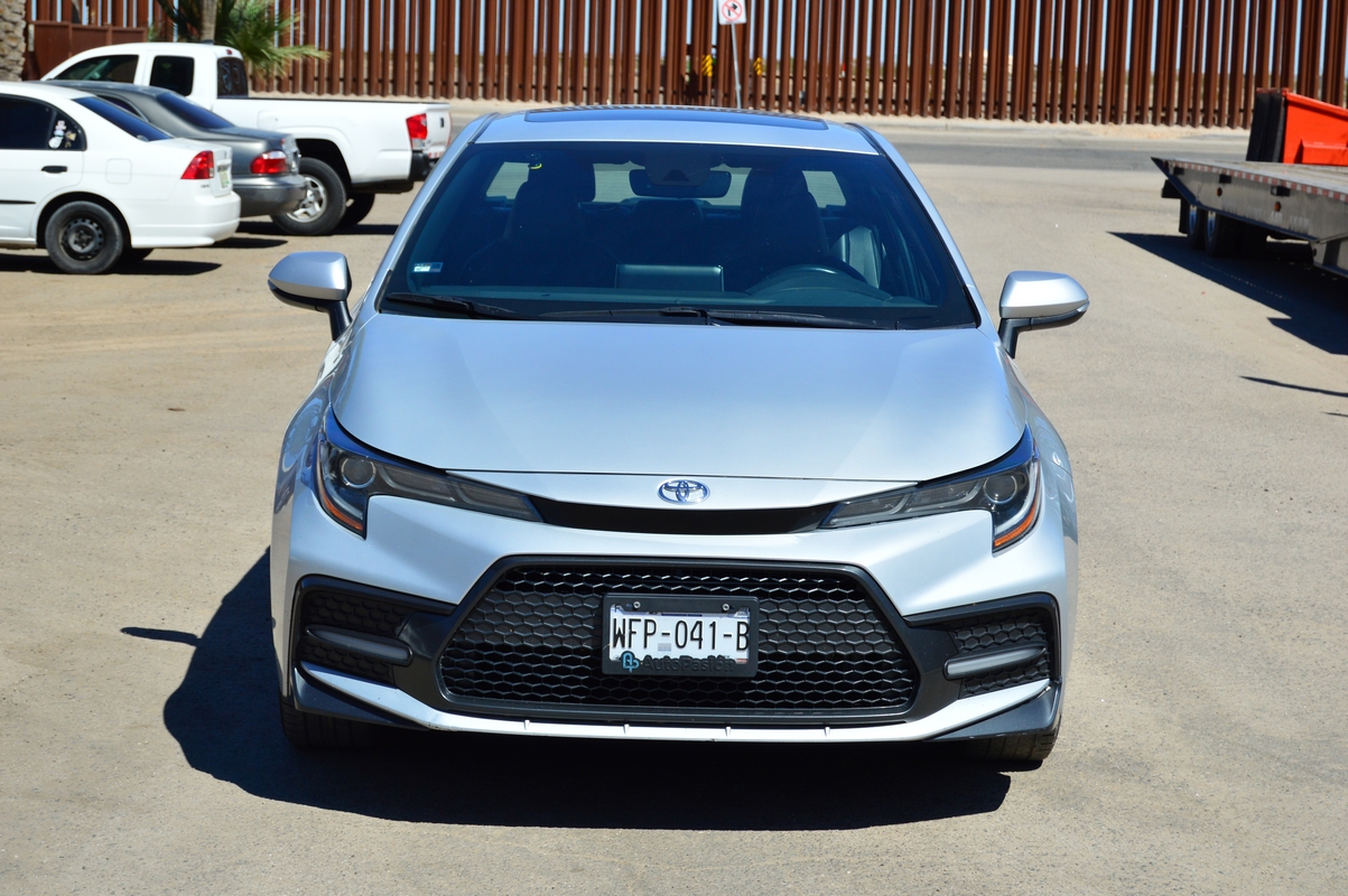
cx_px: 674
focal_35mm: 78
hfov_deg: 26.0
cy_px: 448
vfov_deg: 17.5
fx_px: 2918
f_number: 7.1
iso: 200
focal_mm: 52
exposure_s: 1/1000
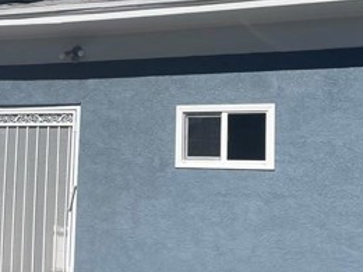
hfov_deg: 29.9
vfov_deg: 22.9
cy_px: 133
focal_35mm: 64
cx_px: 103
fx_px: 671
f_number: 1.6
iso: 32
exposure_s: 1/7299
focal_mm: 4.2
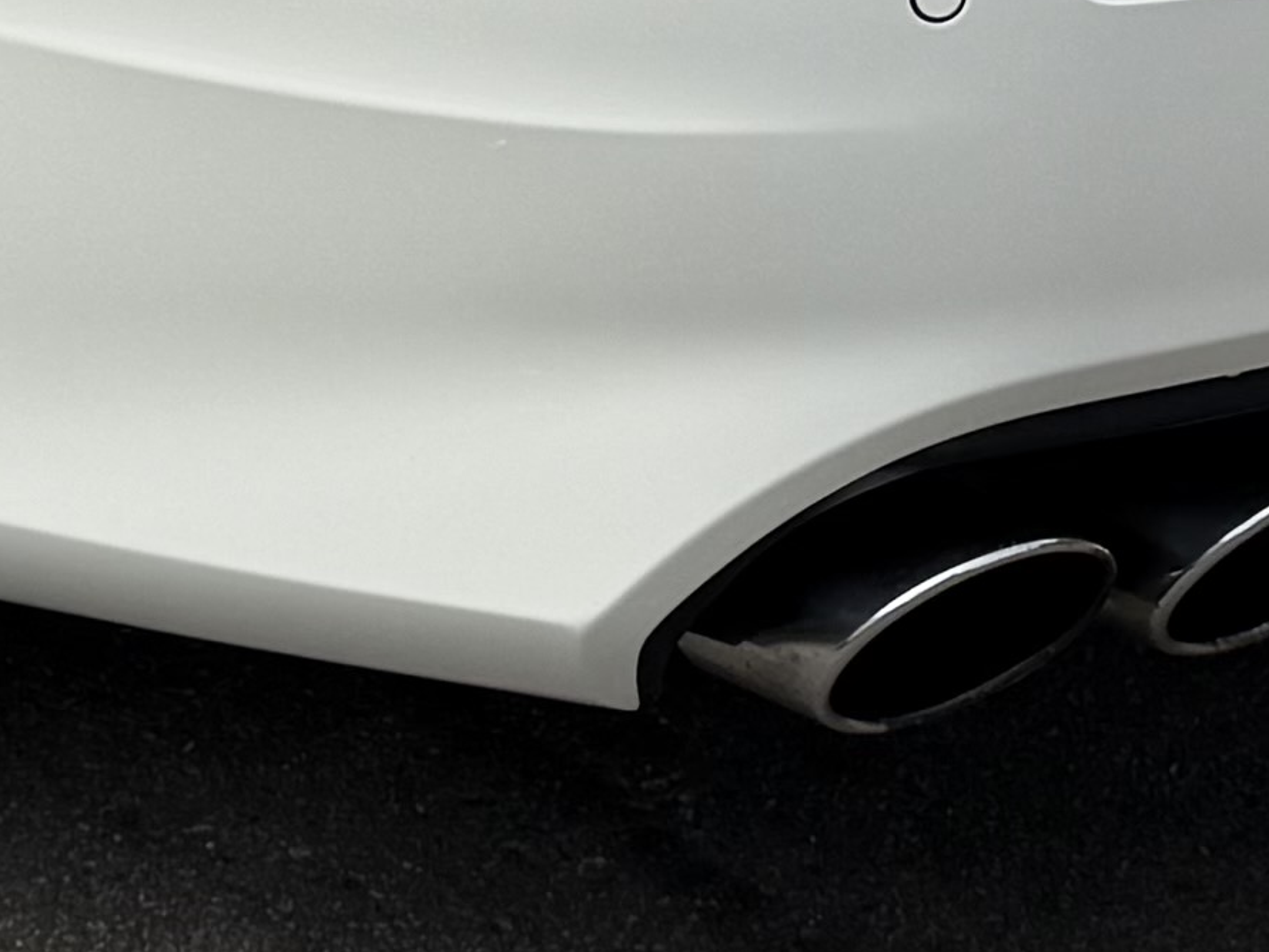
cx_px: 314
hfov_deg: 12.8
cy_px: -752
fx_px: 5647
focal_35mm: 154
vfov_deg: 9.2
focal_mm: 6.76
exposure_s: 1/6711
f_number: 1.78
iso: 80
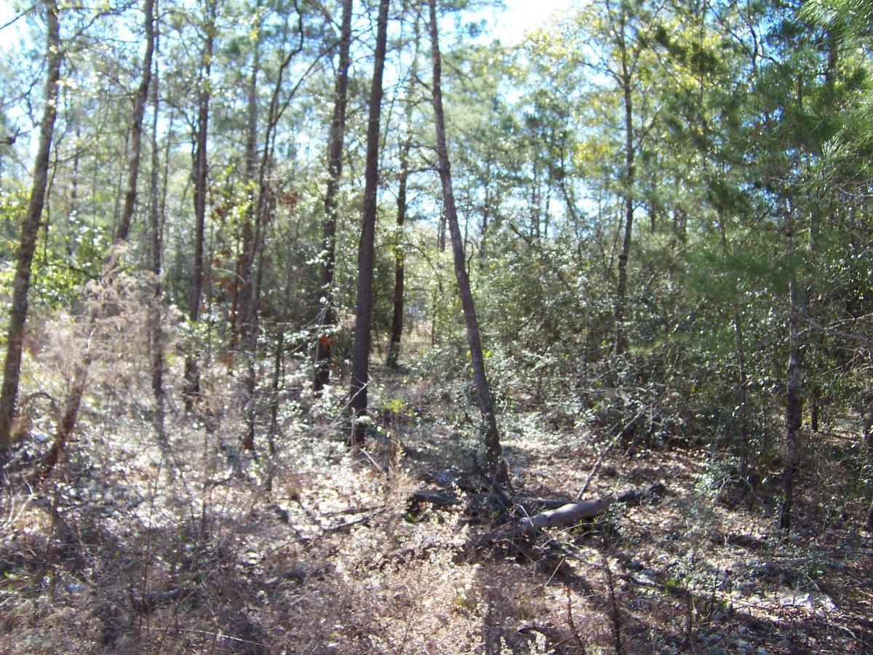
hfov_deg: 55.4
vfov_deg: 42.9
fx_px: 832
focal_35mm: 33
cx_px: 436
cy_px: 328
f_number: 3.4
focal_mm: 5.5
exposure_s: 1/180
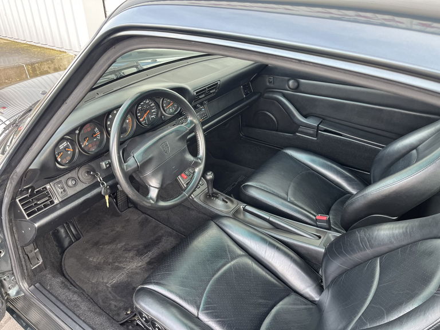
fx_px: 330
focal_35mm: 26
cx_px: 220
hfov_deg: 67.3
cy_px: 165
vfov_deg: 53.1
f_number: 1.6
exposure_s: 1/121
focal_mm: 5.1
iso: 100
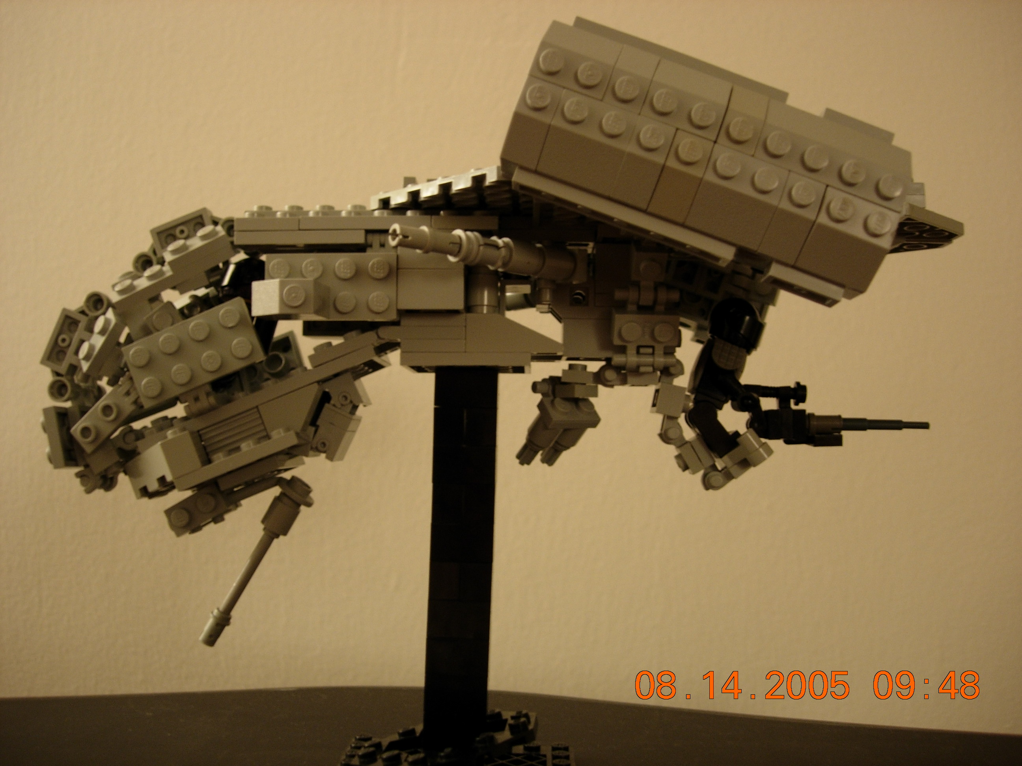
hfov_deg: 49.0
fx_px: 1122
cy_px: 383
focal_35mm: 38
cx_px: 511
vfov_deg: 37.7
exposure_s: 1/7.3
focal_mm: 7.8
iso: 64
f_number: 2.8
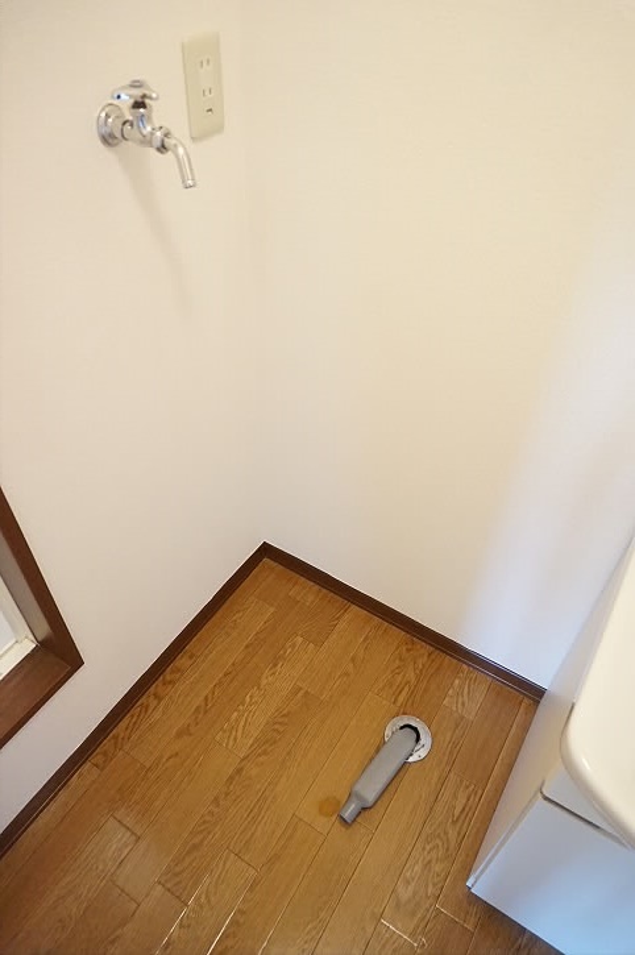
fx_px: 636
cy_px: 478
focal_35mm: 24
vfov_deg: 73.8
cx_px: 318
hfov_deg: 53.0
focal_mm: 16
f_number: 3.5
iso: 3200
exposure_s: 1/60
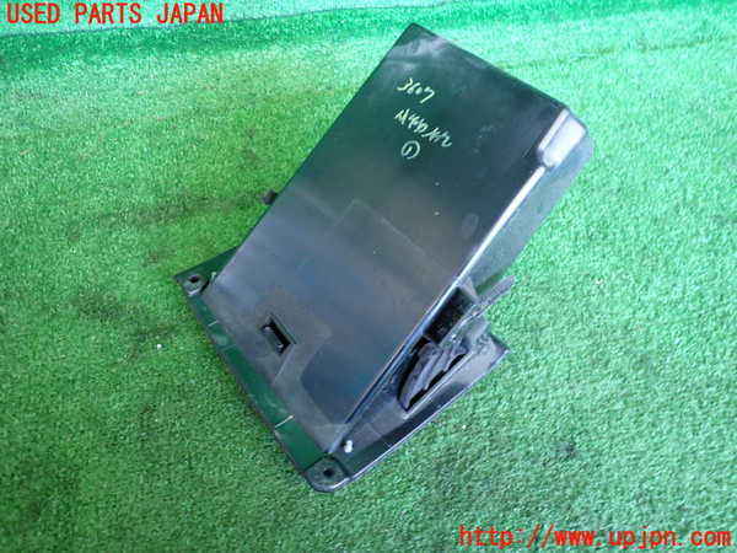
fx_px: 532
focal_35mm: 25
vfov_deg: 54.9
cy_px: 276
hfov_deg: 69.4
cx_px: 368
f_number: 2
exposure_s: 1/30
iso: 640
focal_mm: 4.5
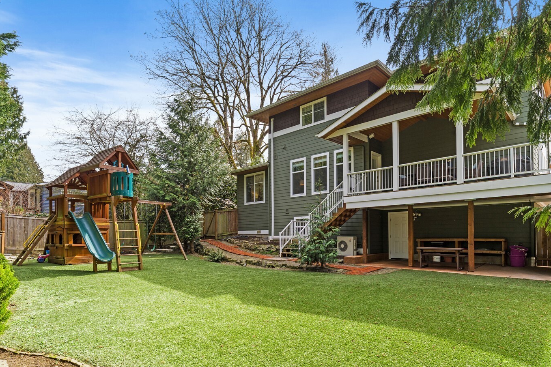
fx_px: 306
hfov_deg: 83.9
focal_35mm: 20
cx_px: 288
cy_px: 217
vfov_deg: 61.5
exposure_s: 1/25
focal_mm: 16
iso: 160
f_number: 9
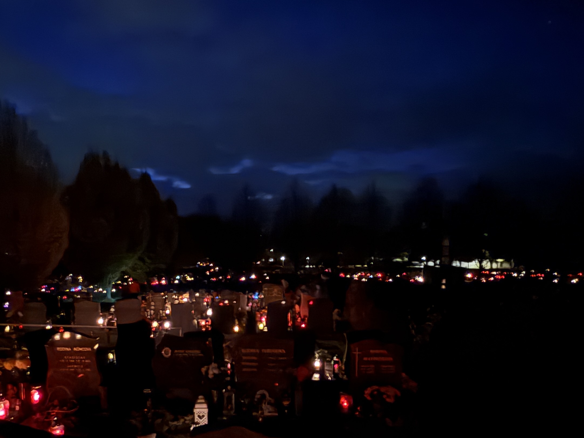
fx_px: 439
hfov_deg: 66.9
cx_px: 246
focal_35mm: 26
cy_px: 286
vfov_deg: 52.2
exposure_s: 1
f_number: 2.2
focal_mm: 2.22
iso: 4000
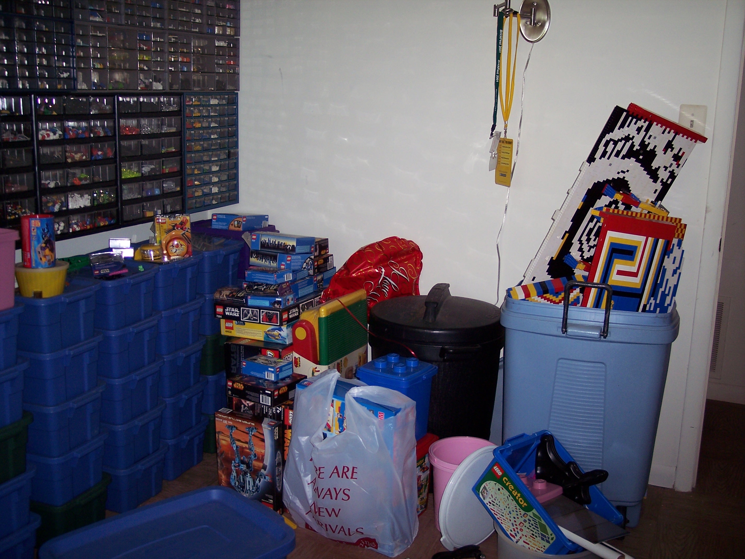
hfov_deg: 47.9
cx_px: 372
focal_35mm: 39
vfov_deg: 36.8
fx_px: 839
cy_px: 280
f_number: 2.8
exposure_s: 1/60
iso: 100
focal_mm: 8
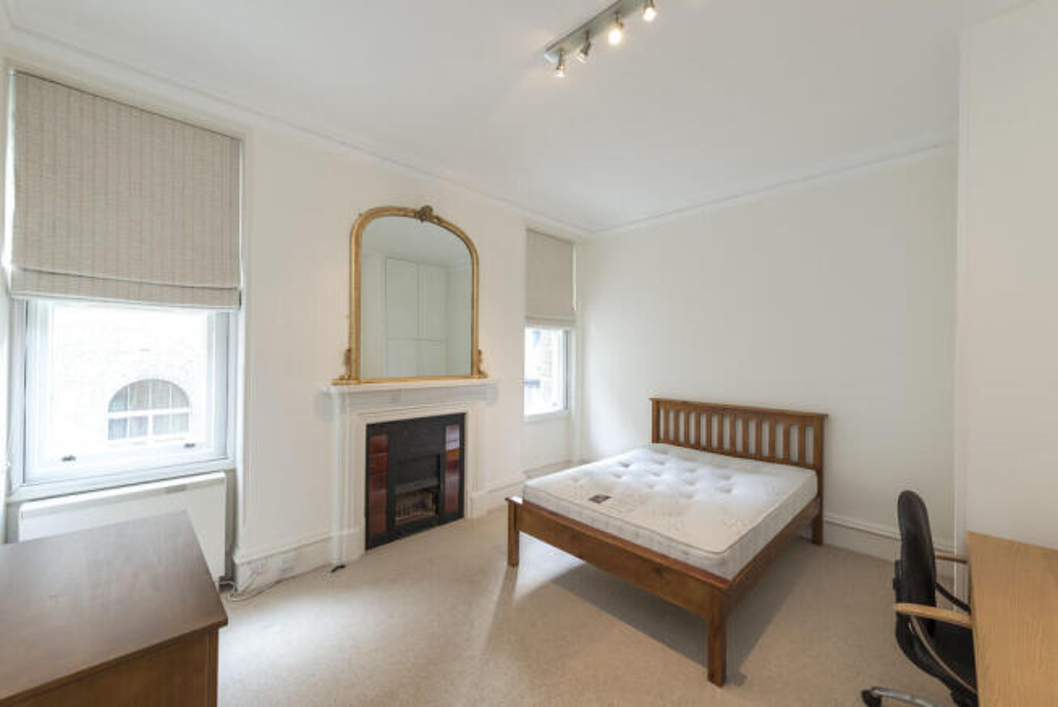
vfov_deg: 81.3
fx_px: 412
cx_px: 529
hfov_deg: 104.2
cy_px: 354
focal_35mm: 14
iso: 400
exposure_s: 1/4
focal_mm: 14
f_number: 8
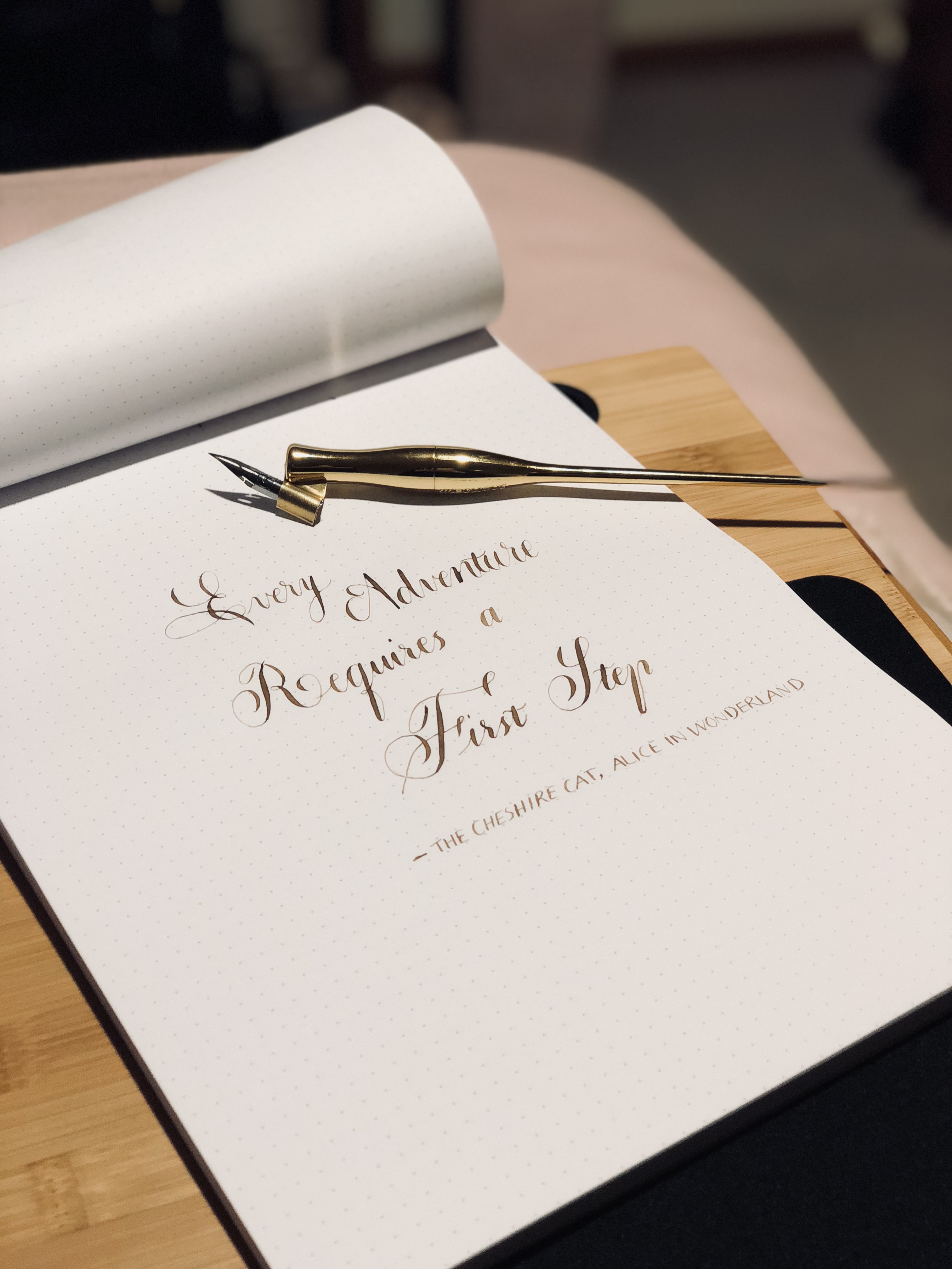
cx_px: 476
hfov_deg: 28.0
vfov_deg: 36.8
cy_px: 634
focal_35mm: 52
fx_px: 1907
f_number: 2.4
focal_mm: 6
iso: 125
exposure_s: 1/33
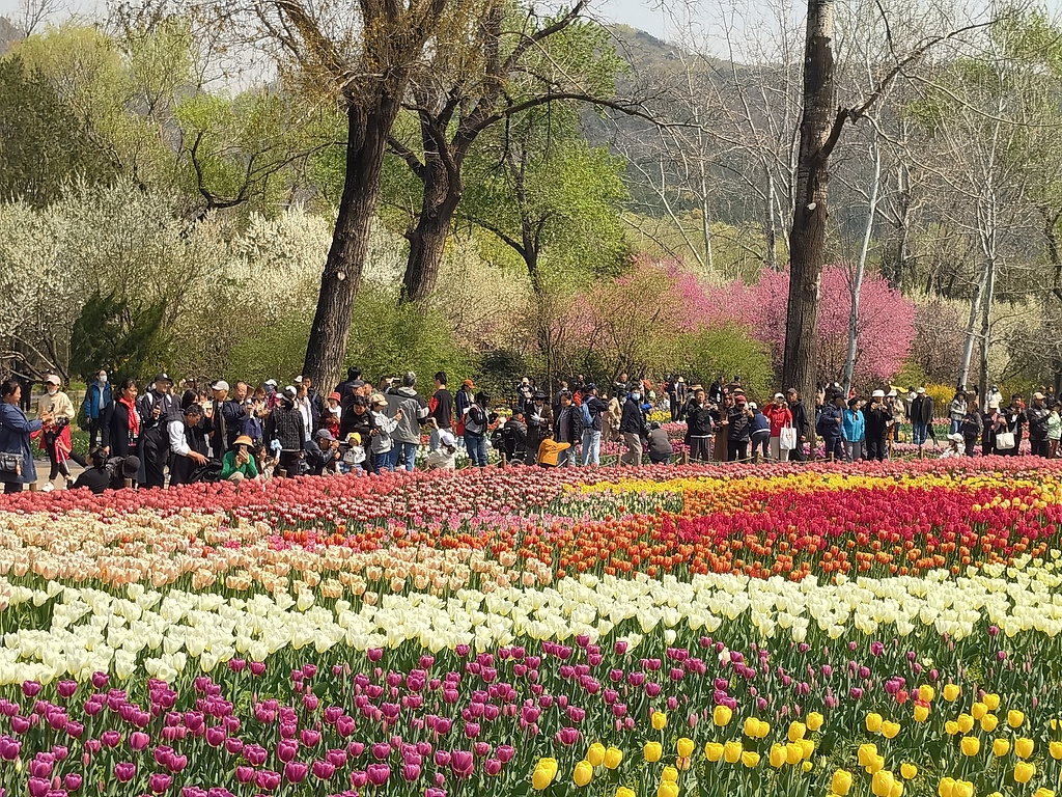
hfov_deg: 27.8
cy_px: 398
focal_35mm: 70
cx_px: 531
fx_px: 2148
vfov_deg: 21.0
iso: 50
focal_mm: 5.54
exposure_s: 1/2062
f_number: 1.8
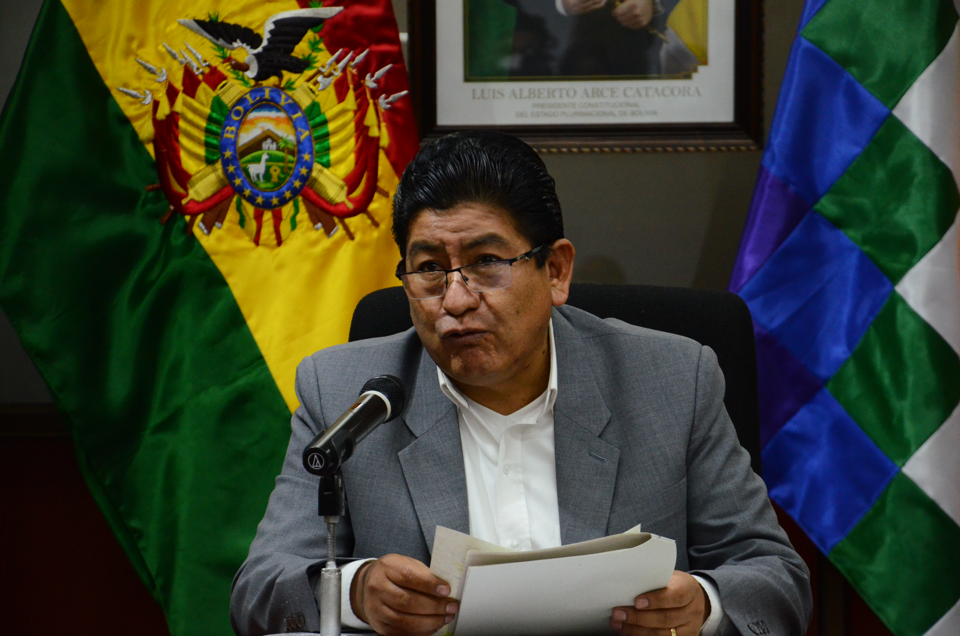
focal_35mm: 158
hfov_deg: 13.1
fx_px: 4191
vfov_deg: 8.7
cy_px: 318
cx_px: 480
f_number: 5.6
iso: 2500
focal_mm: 105
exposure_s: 1/125
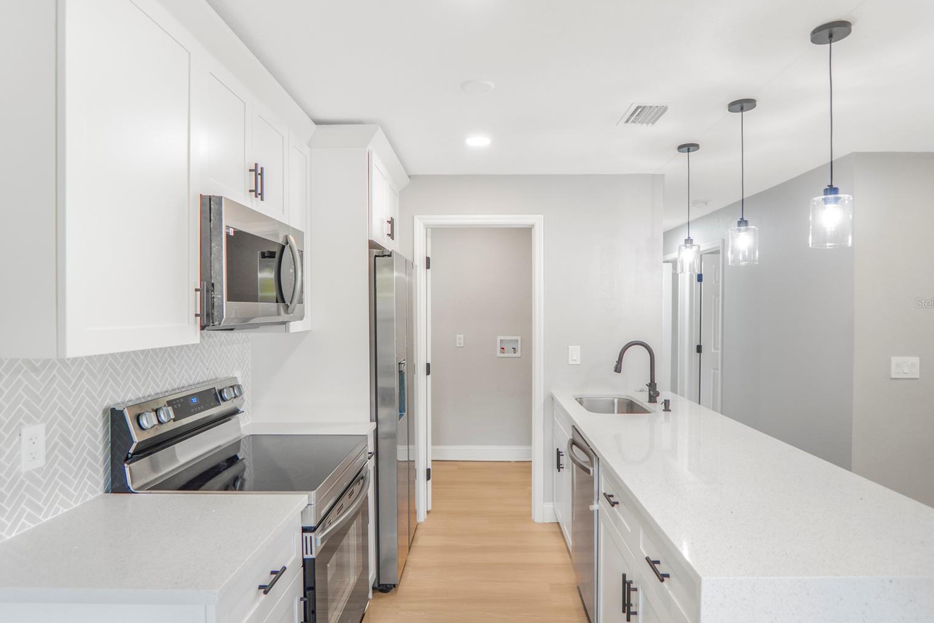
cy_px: 303
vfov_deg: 64.5
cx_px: 477
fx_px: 493
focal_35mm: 19
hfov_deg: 86.9
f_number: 2.5
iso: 100
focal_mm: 12
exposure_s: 1/50
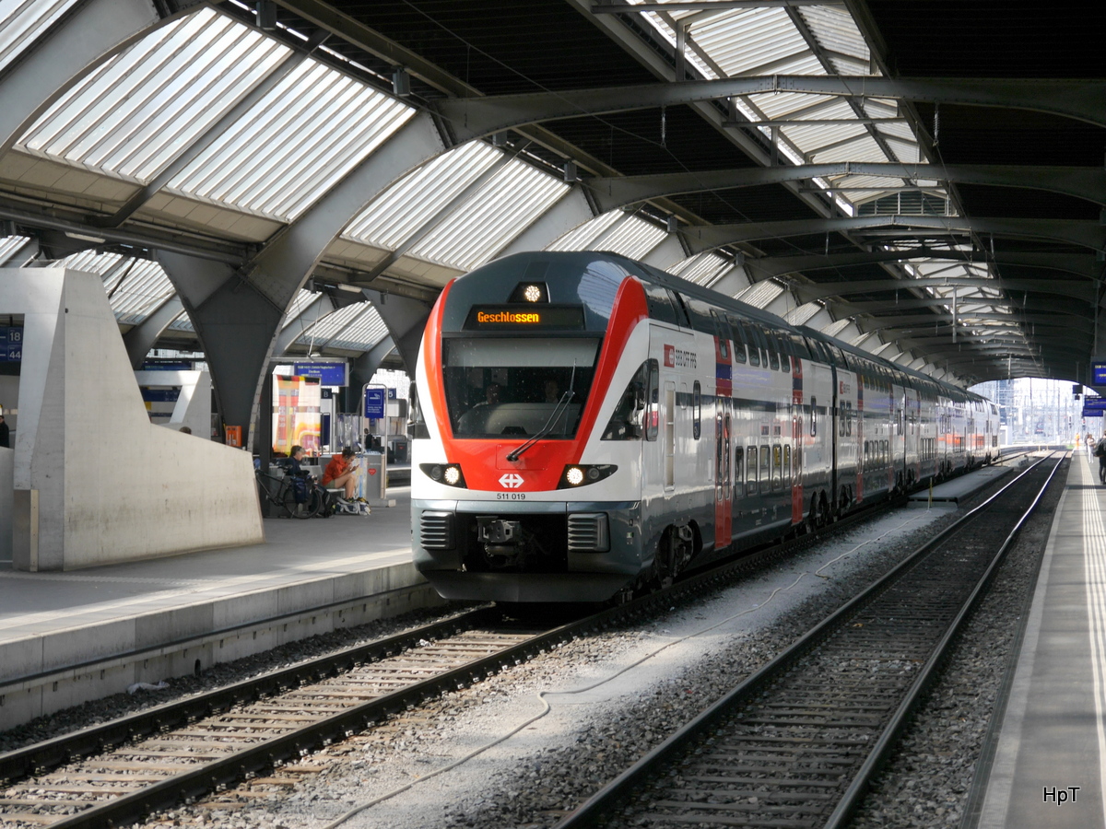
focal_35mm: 84
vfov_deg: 17.6
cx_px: 553
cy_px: 414
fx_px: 2684
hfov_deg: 23.3
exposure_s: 1/125
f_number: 5.6
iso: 160
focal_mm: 42
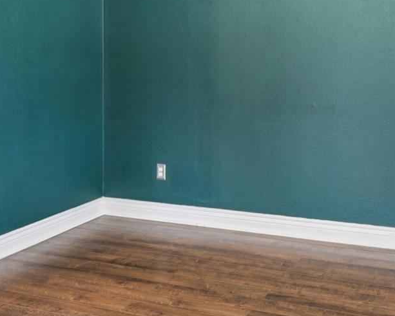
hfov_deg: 38.0
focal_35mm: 47
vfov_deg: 30.8
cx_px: 317
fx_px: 550
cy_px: 39
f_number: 5.6
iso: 400
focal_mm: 15
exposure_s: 1/8
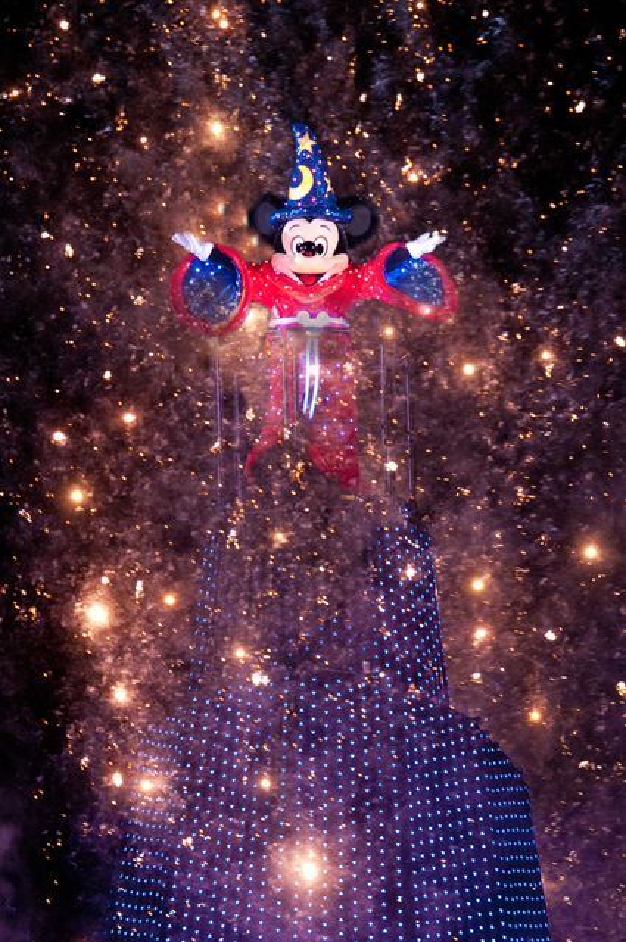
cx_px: 313
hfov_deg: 2.3
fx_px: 15691
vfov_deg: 3.4
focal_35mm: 600
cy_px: 471
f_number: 4.5
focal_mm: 400
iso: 2000
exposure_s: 1/250
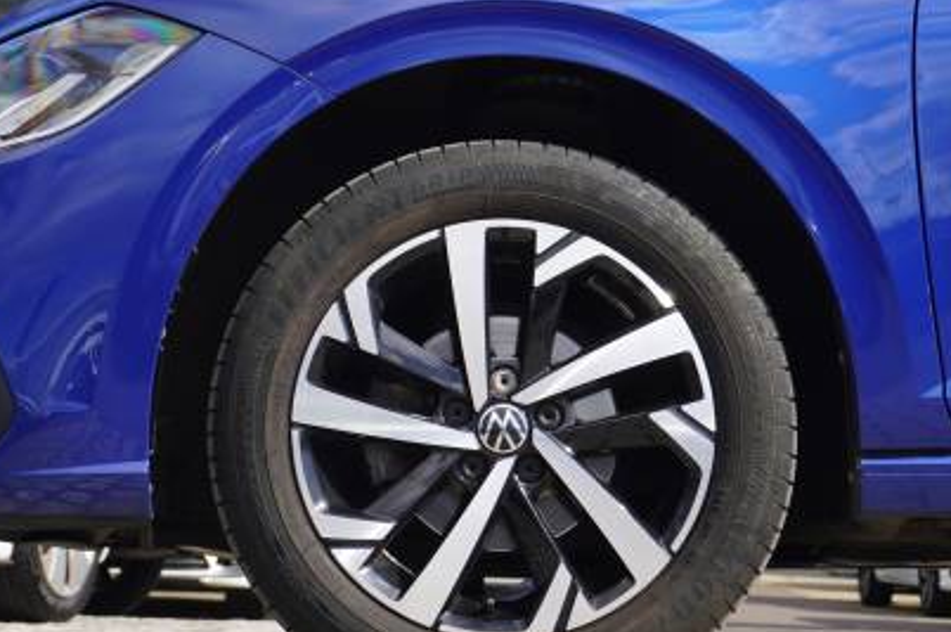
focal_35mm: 103
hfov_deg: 19.9
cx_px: 388
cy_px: 367
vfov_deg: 13.3
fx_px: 2712
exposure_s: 1/100
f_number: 7.1
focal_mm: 43
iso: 100
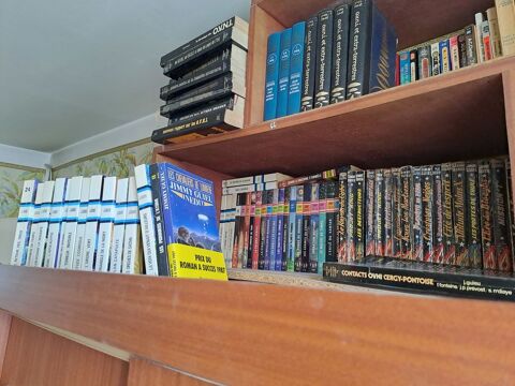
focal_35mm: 25
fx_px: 372
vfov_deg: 54.9
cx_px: 258
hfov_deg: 69.4
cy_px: 193
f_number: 1.8
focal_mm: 4.65
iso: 250
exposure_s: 1/50
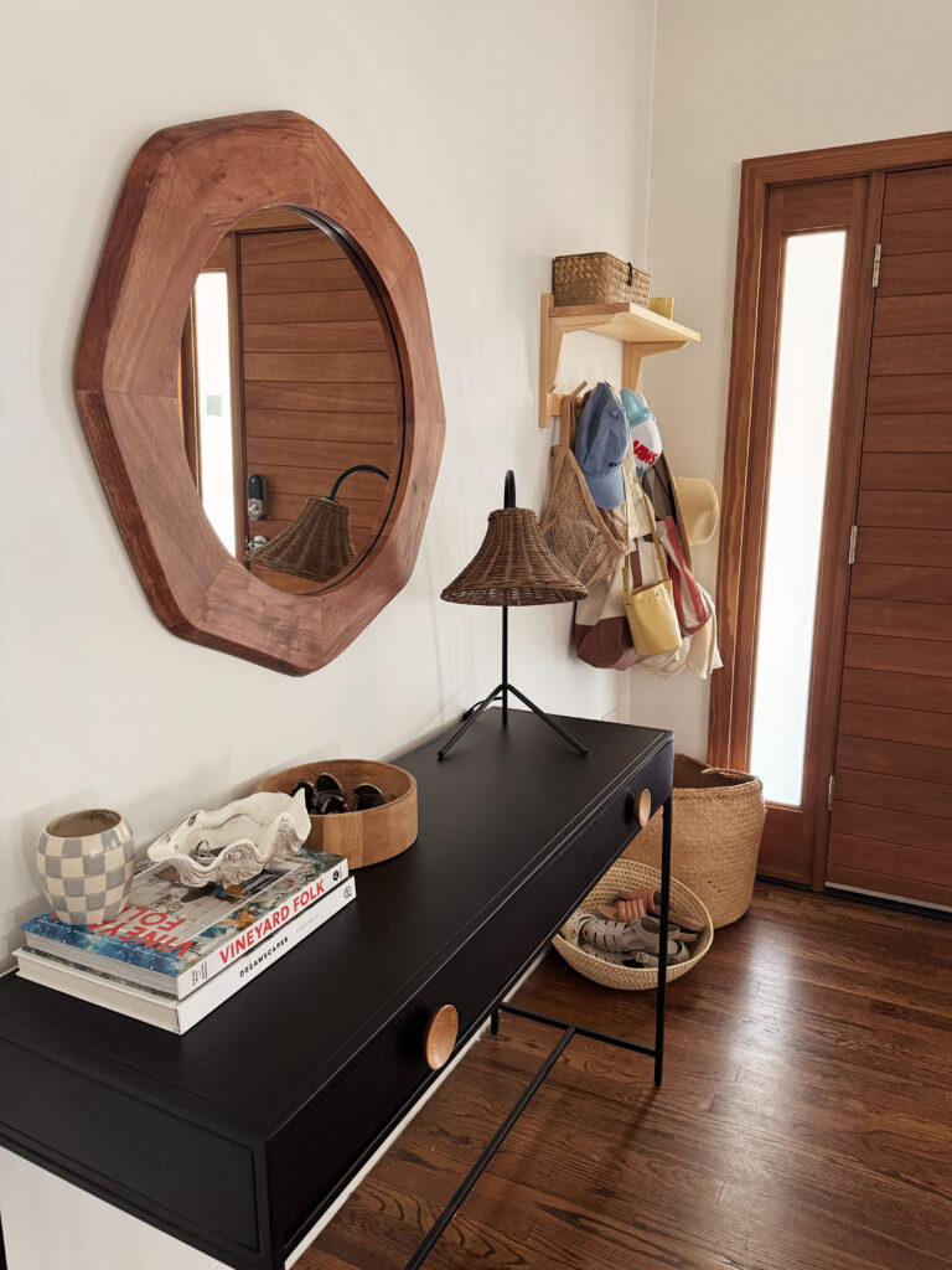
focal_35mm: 24
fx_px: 880
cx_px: 476
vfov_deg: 71.6
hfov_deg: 56.8
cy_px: 635
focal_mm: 6.76
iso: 400
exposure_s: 1/60
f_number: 1.78
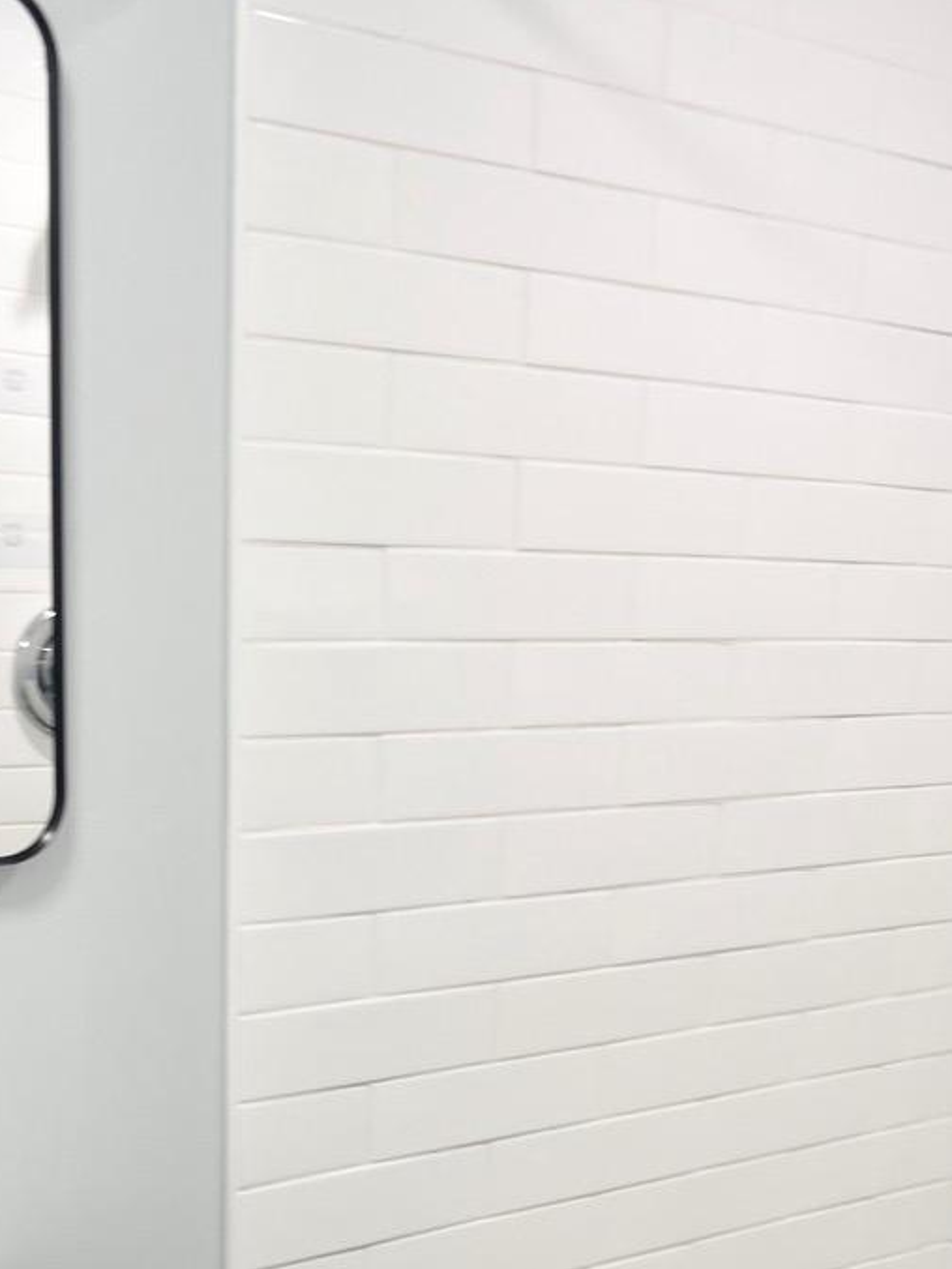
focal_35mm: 59
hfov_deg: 24.8
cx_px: 437
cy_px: 1119
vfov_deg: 31.3
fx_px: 2163
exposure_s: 1/63
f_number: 1.6
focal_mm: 5.1
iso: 50
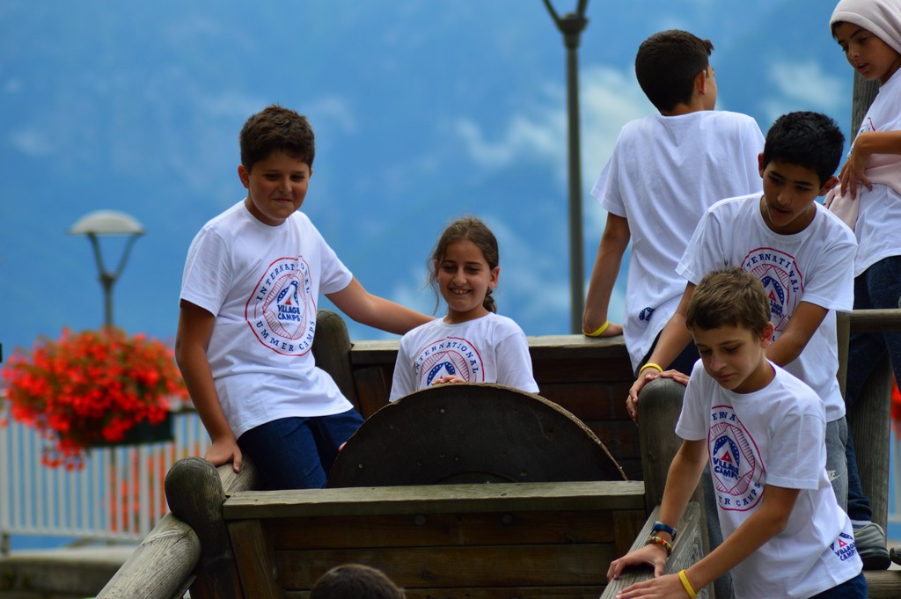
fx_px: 6189
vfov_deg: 5.5
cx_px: 450
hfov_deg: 8.3
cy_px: 300
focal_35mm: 248
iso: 200
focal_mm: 165
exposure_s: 1/1600
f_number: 4.5
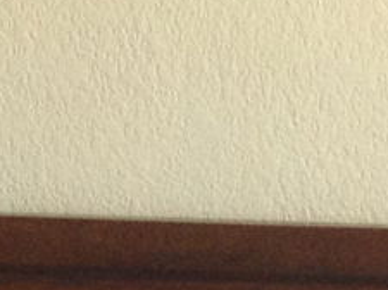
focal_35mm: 235
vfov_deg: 5.8
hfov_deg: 8.4
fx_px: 2630
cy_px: 924
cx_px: 372
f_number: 2.4
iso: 50
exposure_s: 1/25
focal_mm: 3.3
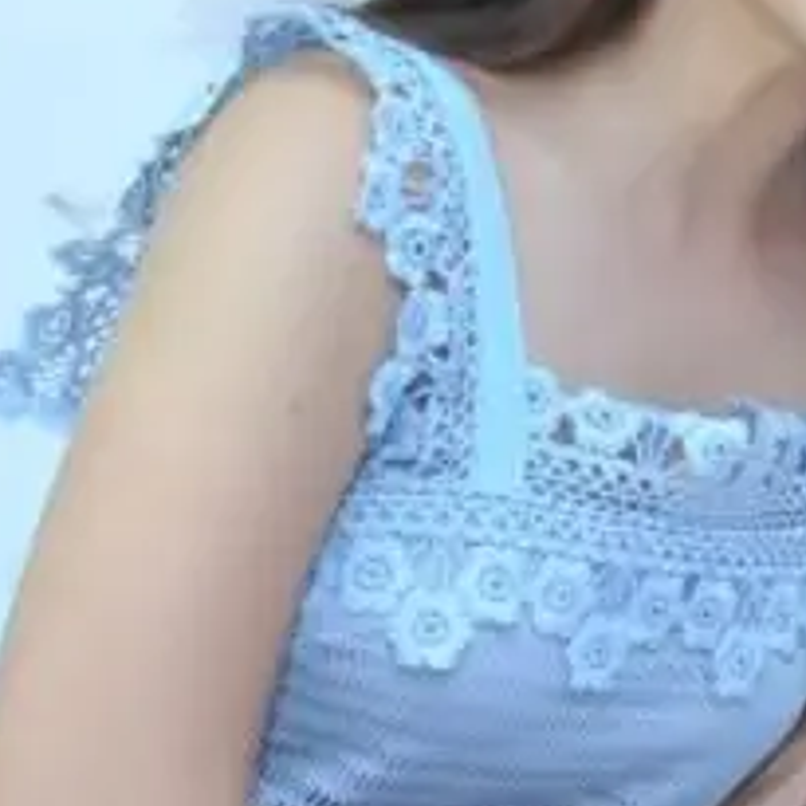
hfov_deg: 10.7
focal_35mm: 155
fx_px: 4083
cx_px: 1368
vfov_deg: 11.2
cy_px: -14
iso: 1600
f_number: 5
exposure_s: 1/80
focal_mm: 48
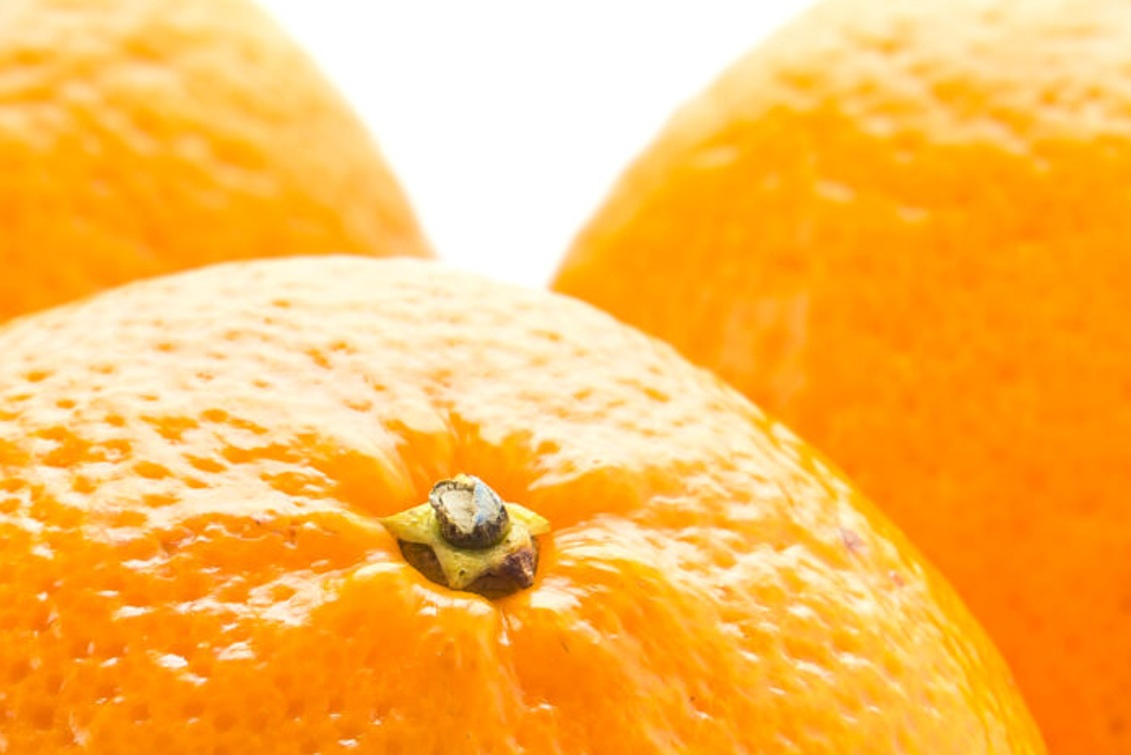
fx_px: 8108
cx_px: 155
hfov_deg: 8.0
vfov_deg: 5.3
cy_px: 770
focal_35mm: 258
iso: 100
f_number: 11
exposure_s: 1/60
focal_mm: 70
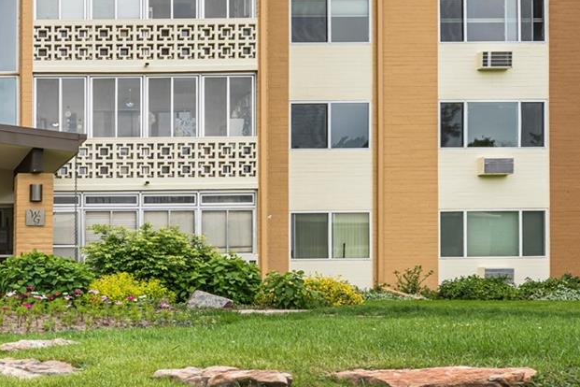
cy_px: 3
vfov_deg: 19.7
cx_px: -93
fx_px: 1079
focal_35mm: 67
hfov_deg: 27.0
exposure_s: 1/250
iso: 500
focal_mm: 26
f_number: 8
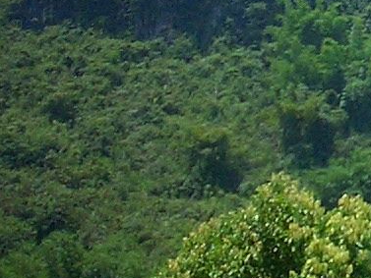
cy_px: 32
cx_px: 519
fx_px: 1683
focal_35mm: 157
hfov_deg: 12.1
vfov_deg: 9.4
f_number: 3.5
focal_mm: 5.6
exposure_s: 1/1000
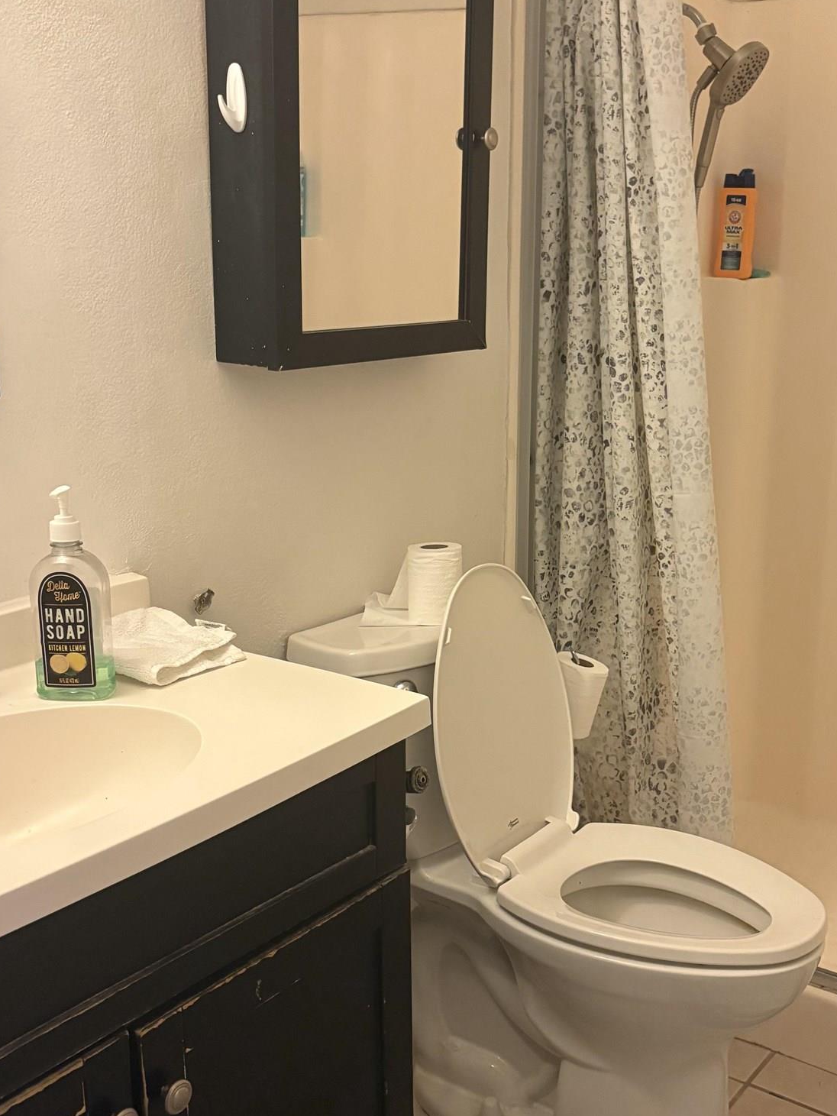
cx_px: 494
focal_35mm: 41
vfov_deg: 45.8
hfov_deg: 35.0
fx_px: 1322
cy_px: 570
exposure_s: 1/60
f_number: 1.6
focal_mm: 5.96
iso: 400
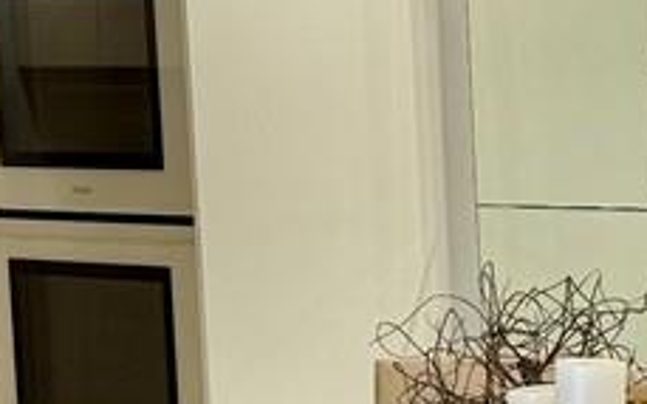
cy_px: 449
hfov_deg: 11.5
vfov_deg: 7.3
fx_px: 3138
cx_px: 797
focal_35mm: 178
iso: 160
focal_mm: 6.76
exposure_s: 1/120
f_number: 1.78
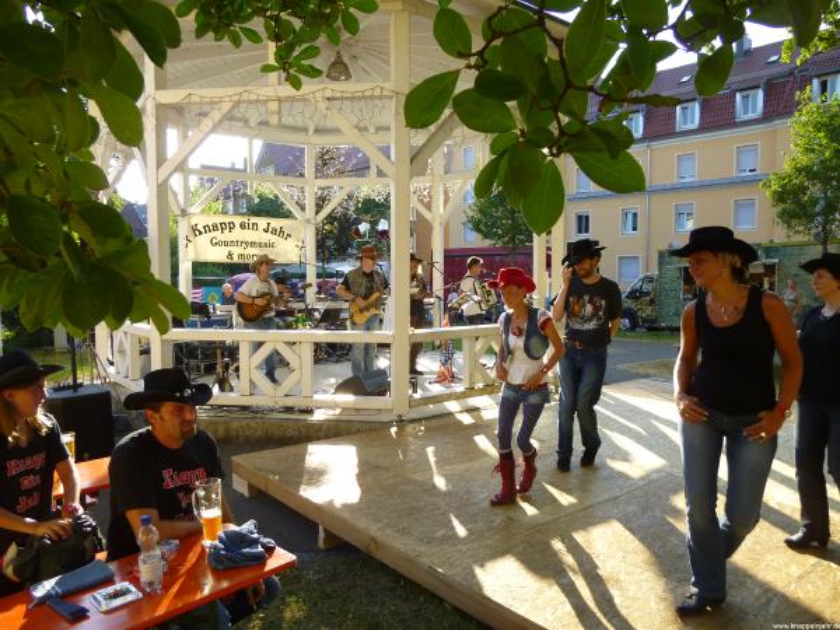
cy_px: 315
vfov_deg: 54.9
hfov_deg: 69.4
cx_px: 420
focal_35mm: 25
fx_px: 607
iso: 100
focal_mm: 4.5
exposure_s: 1/160
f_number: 3.1
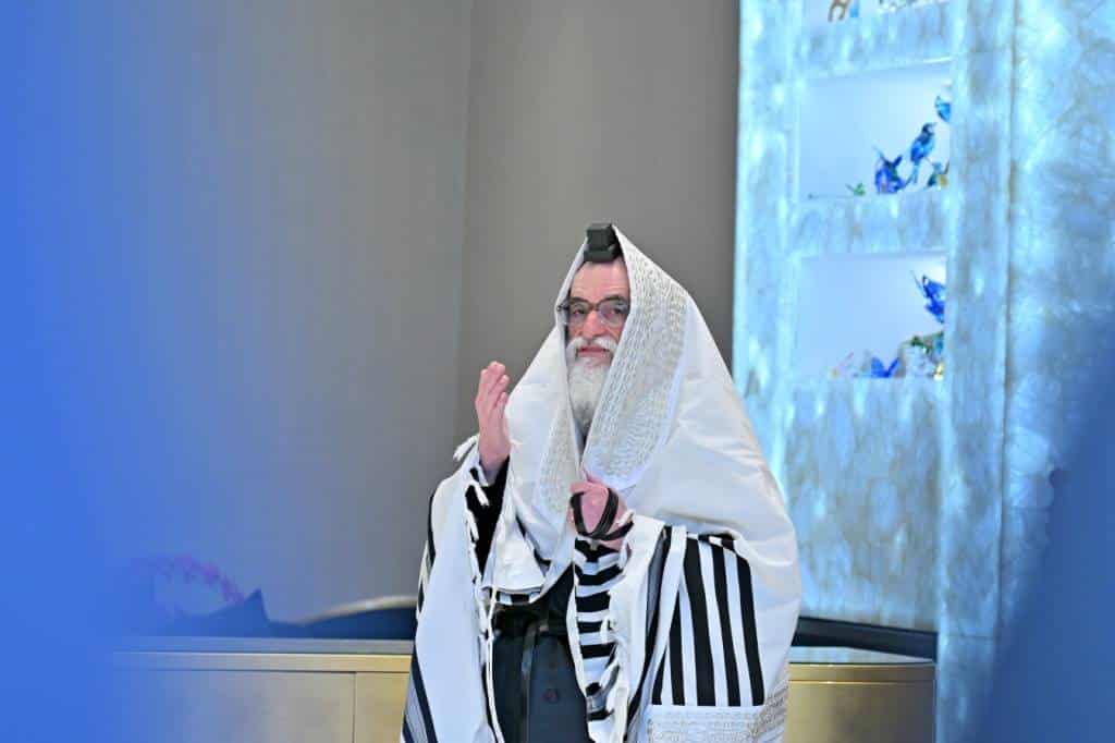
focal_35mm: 151
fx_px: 4675
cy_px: 372
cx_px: 558
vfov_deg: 9.1
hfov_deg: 13.6
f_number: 4
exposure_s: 1/160
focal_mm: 101
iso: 400
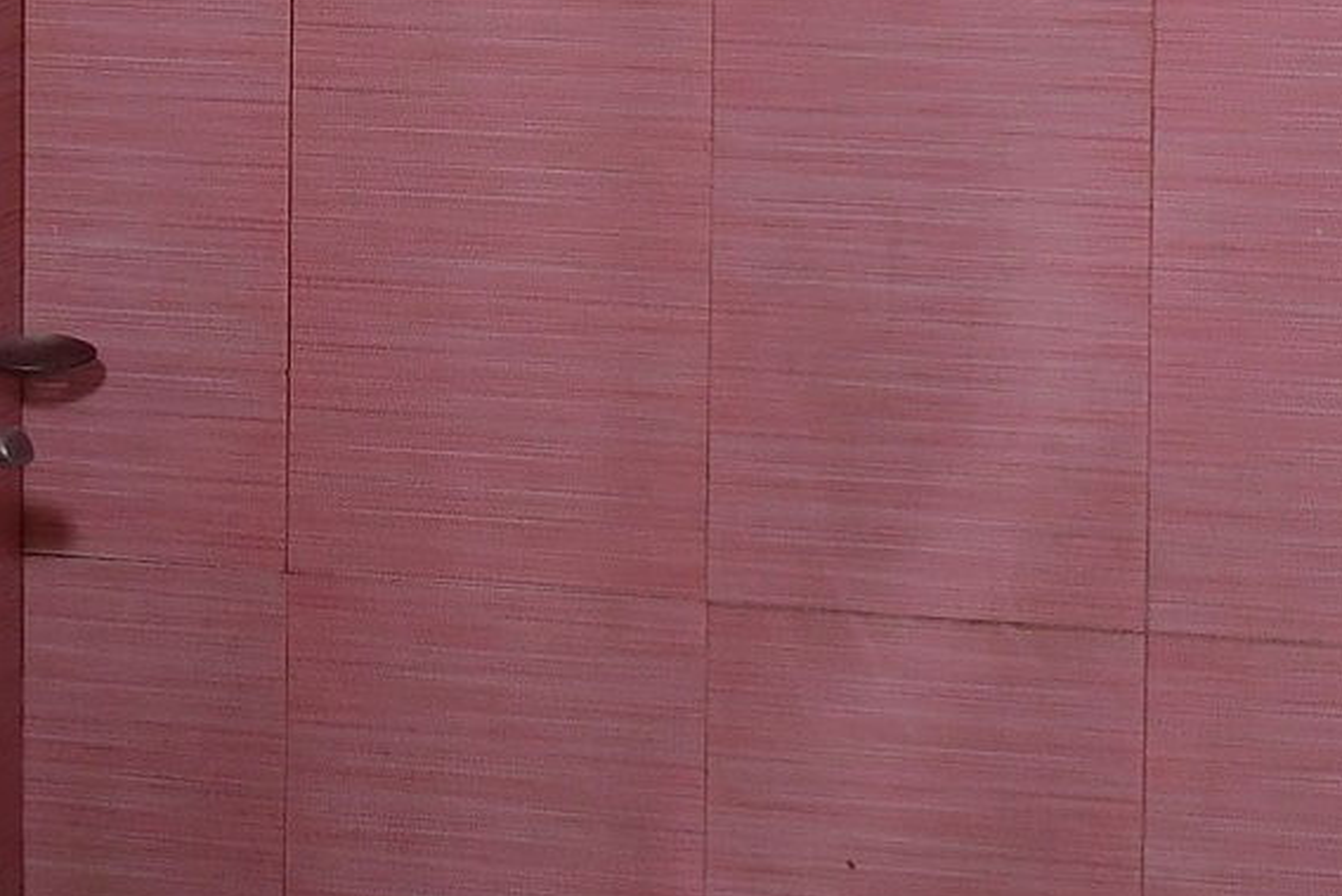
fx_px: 3542
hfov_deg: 20.6
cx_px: -61
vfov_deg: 13.8
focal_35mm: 95
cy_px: 1197
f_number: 9
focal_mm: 18
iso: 500
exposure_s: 1/125
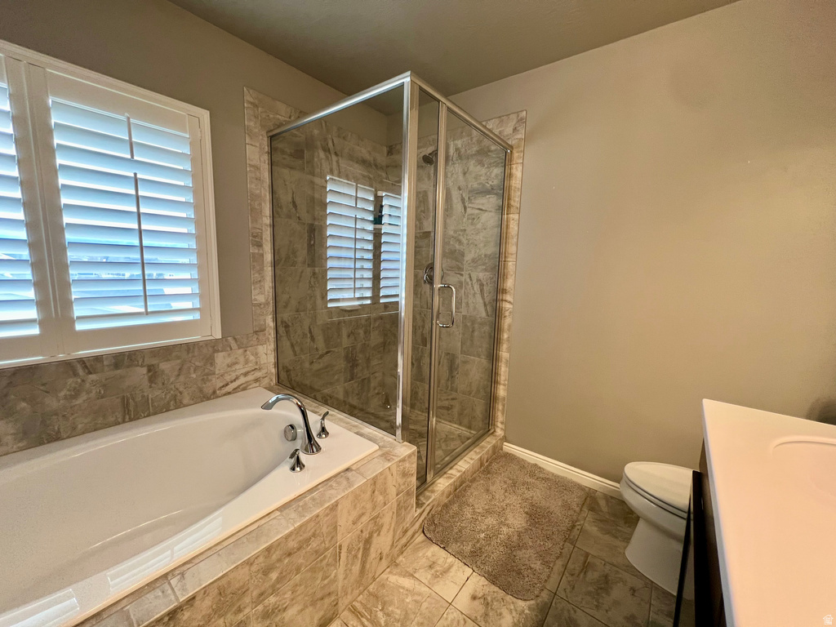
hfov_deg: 106.2
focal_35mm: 13
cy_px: 314
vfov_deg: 89.9
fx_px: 314
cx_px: 418
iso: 125
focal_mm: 1.57
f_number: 1.8
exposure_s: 1/60
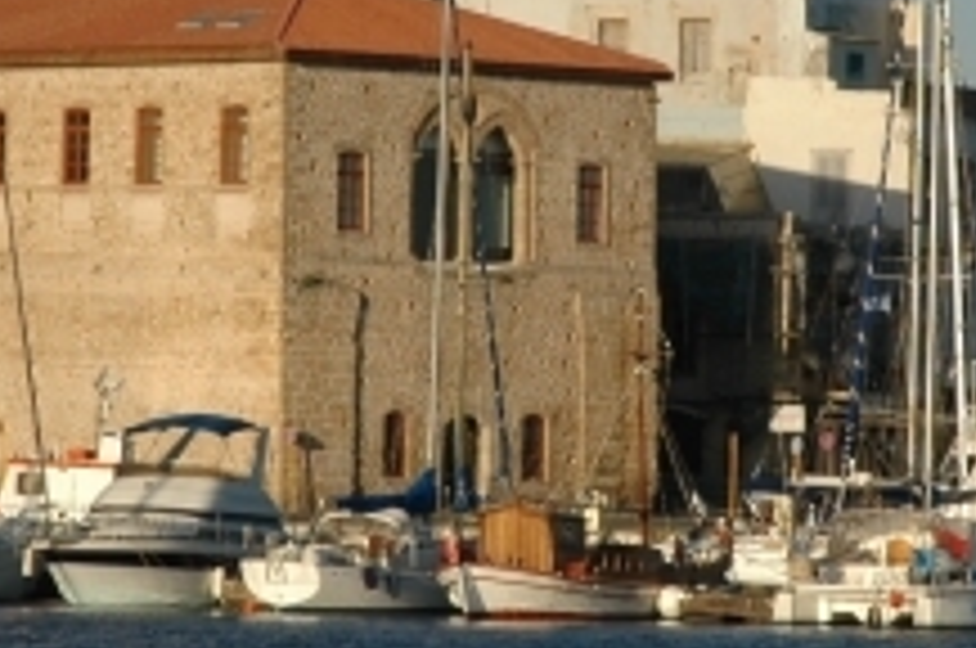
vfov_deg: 4.1
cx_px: 549
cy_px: 155
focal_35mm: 338
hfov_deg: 6.1
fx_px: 9150
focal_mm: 70
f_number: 10
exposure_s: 1/400
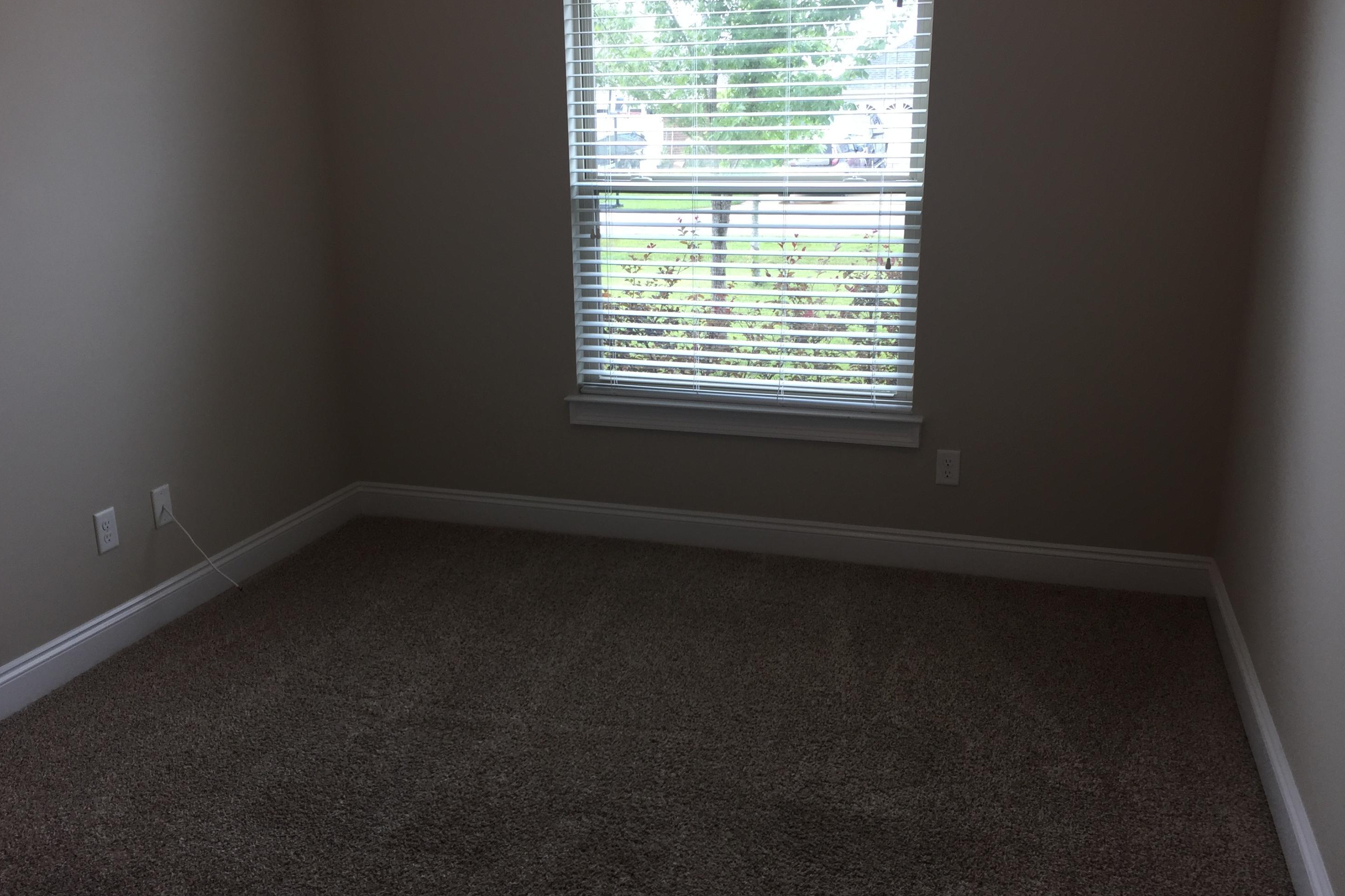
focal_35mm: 31
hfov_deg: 60.3
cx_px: 658
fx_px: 1158
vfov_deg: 42.3
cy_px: 453
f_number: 2.2
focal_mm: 4.15
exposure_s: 1/40
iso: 32
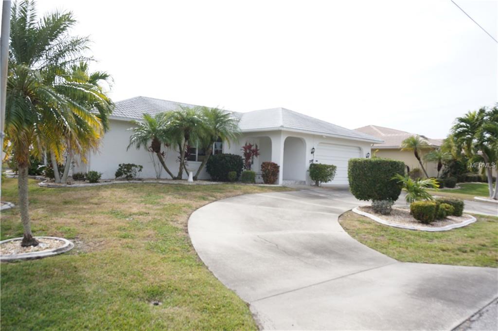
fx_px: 373
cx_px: 249
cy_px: 166
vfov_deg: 47.8
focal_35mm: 27
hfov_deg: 67.4
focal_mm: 18
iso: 100
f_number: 7.1
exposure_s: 1/160
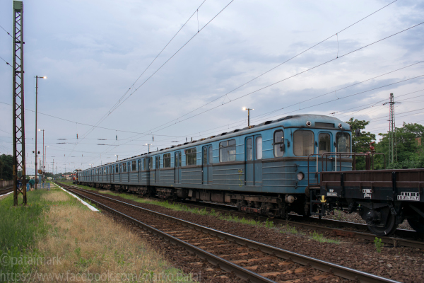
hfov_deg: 57.2
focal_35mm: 33
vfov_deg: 40.0
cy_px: 142
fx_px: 389
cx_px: 212
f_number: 5.6
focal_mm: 22
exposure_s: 1/15
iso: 200
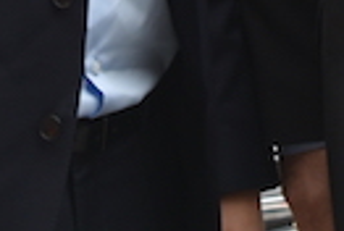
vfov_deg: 3.7
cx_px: 402
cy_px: -633
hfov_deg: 5.7
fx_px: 3438
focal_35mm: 359
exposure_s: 1/100
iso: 400
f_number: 5
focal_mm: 46
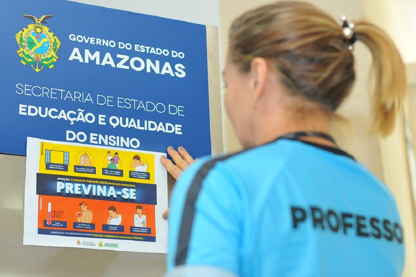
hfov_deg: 27.0
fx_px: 867
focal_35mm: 75
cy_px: 138
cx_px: 208
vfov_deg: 18.2
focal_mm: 50
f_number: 2.5
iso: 1000
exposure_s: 1/200
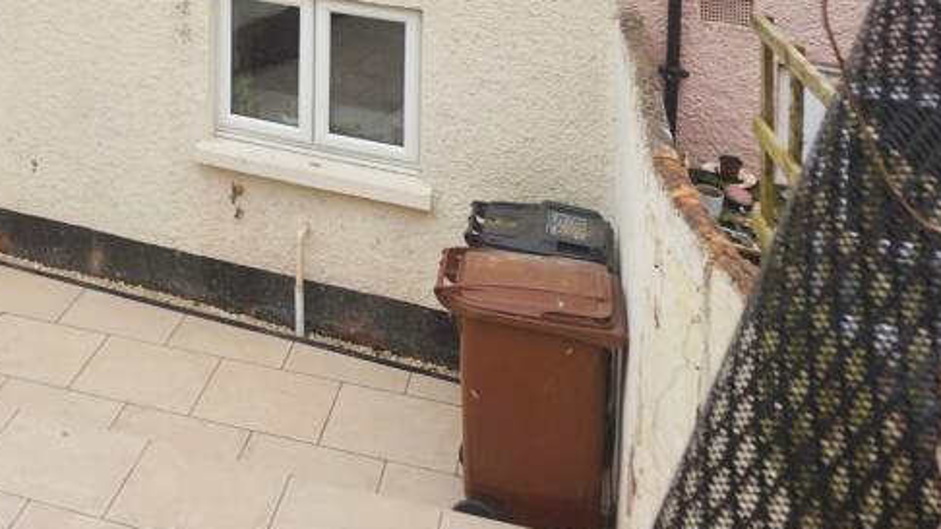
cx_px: 48
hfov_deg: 36.1
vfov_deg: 21.1
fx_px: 1322
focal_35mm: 53
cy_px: -99
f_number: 4
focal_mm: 16
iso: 100
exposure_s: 1/160
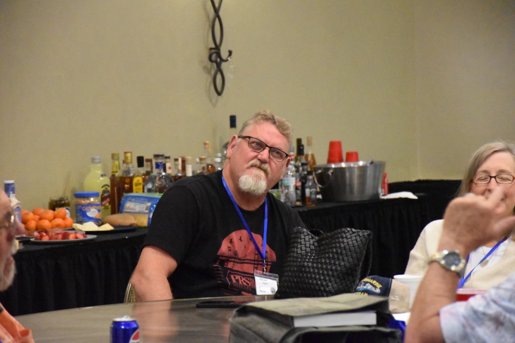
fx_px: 2253
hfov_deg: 13.0
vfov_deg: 8.7
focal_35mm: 158
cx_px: 258
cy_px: 172
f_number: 5.6
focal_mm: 105
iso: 12800
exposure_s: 1/60
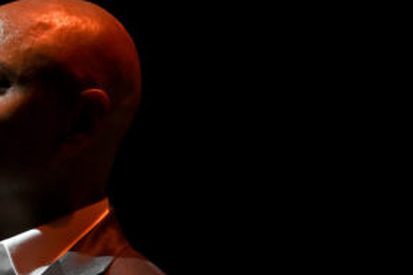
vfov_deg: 2.2
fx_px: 7330
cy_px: 244
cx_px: 38
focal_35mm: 639
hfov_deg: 3.2
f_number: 7.1
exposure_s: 1/100
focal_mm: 200
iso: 800
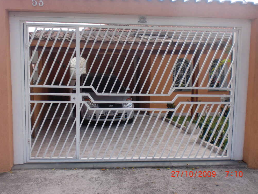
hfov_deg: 51.4
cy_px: 95
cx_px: 127
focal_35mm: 36
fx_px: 268
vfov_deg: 39.7
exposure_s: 1/200
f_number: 3.1
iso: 64
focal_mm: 6.3
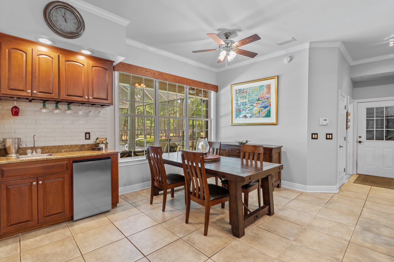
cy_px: 131
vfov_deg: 70.4
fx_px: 186
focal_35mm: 17
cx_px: 197
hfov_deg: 93.3
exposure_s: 2
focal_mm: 17
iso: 100
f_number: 9
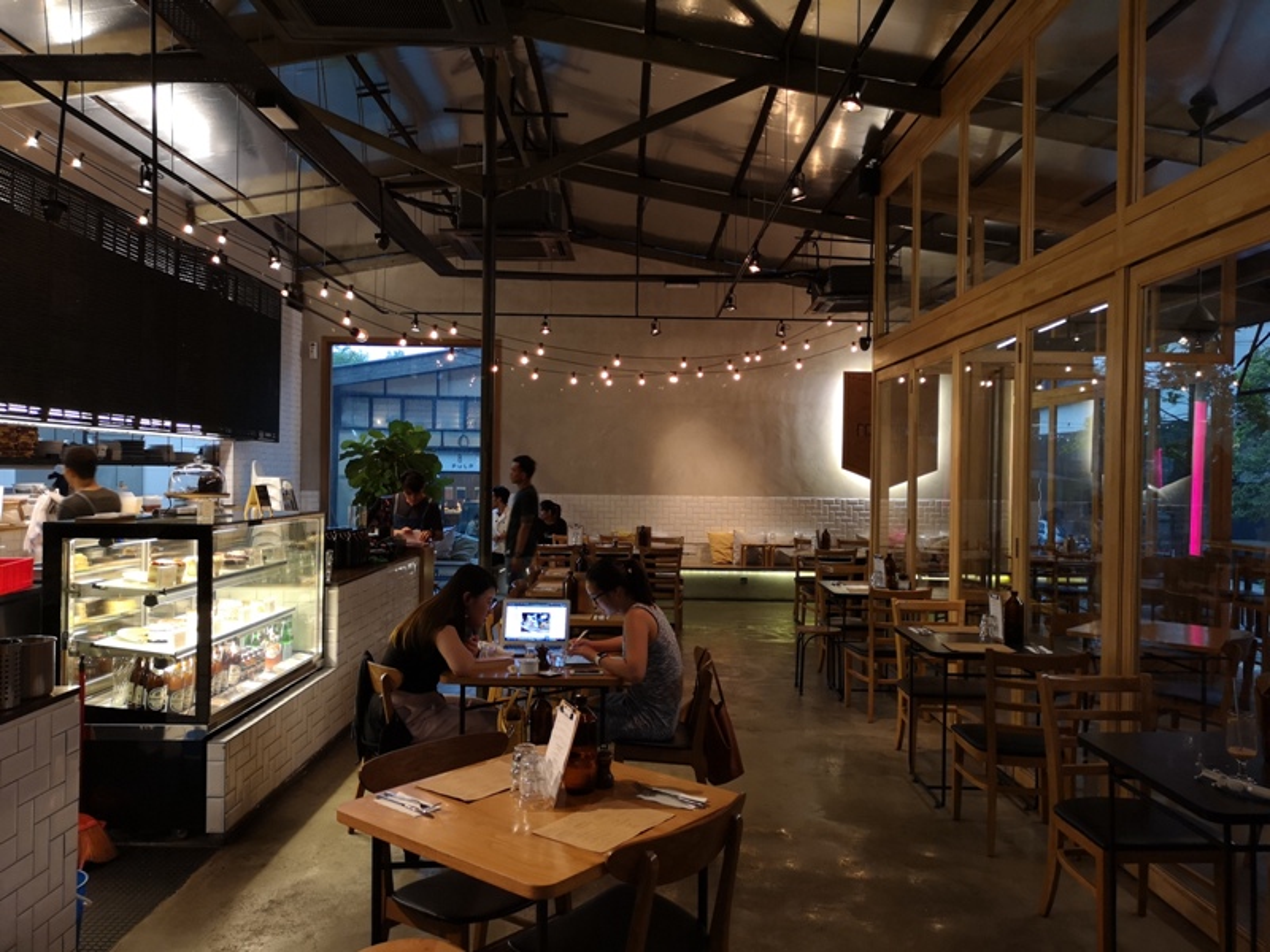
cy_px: 476
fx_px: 991
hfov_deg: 65.3
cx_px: 635
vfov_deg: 51.4
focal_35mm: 27
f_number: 1.8
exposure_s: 1/25
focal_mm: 3.95
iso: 320
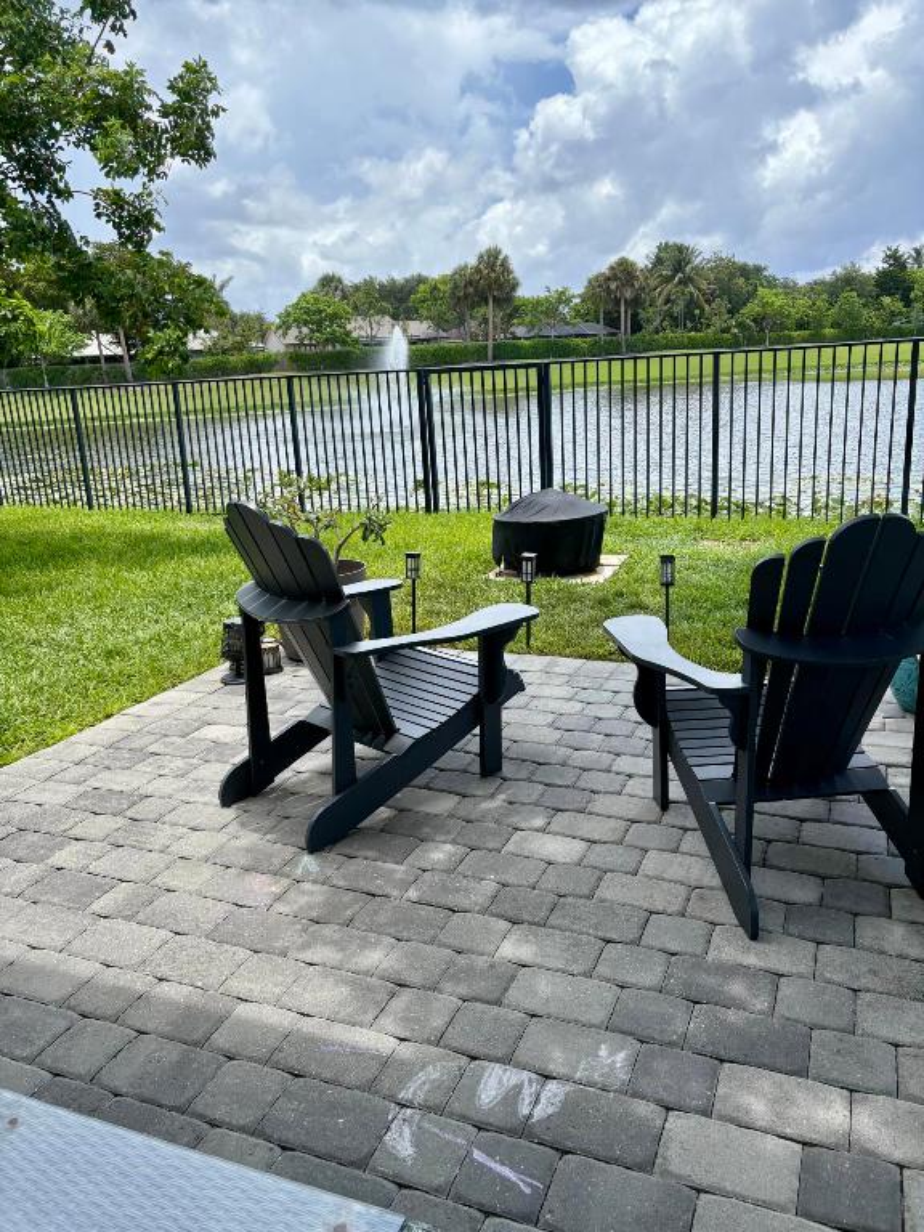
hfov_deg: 53.1
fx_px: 925
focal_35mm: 26
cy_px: 616
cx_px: 462
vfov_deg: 67.3
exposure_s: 1/2364
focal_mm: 5.96
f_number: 1.6
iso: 64
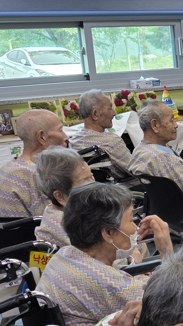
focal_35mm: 85
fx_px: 733
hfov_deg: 11.5
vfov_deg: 25.0
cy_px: 172
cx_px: 450
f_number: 1.7
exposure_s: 1/120
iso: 80
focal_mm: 6.3
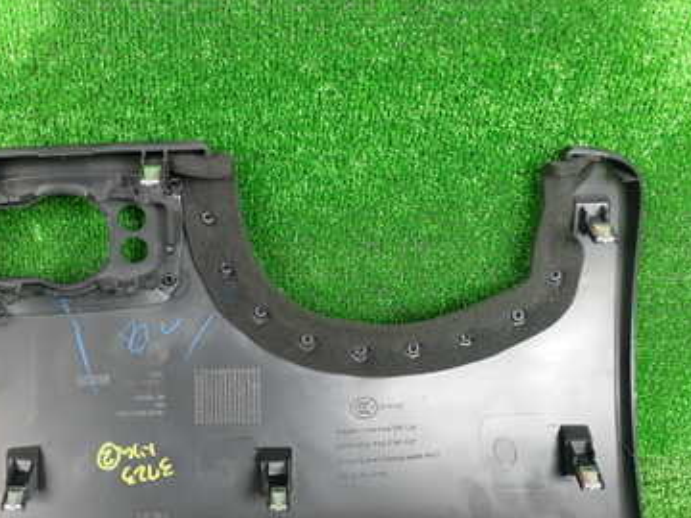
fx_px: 998
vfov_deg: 28.9
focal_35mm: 50
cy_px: 351
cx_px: 246
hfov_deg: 37.9
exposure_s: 1/60
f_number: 2.3
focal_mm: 5.4
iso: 200
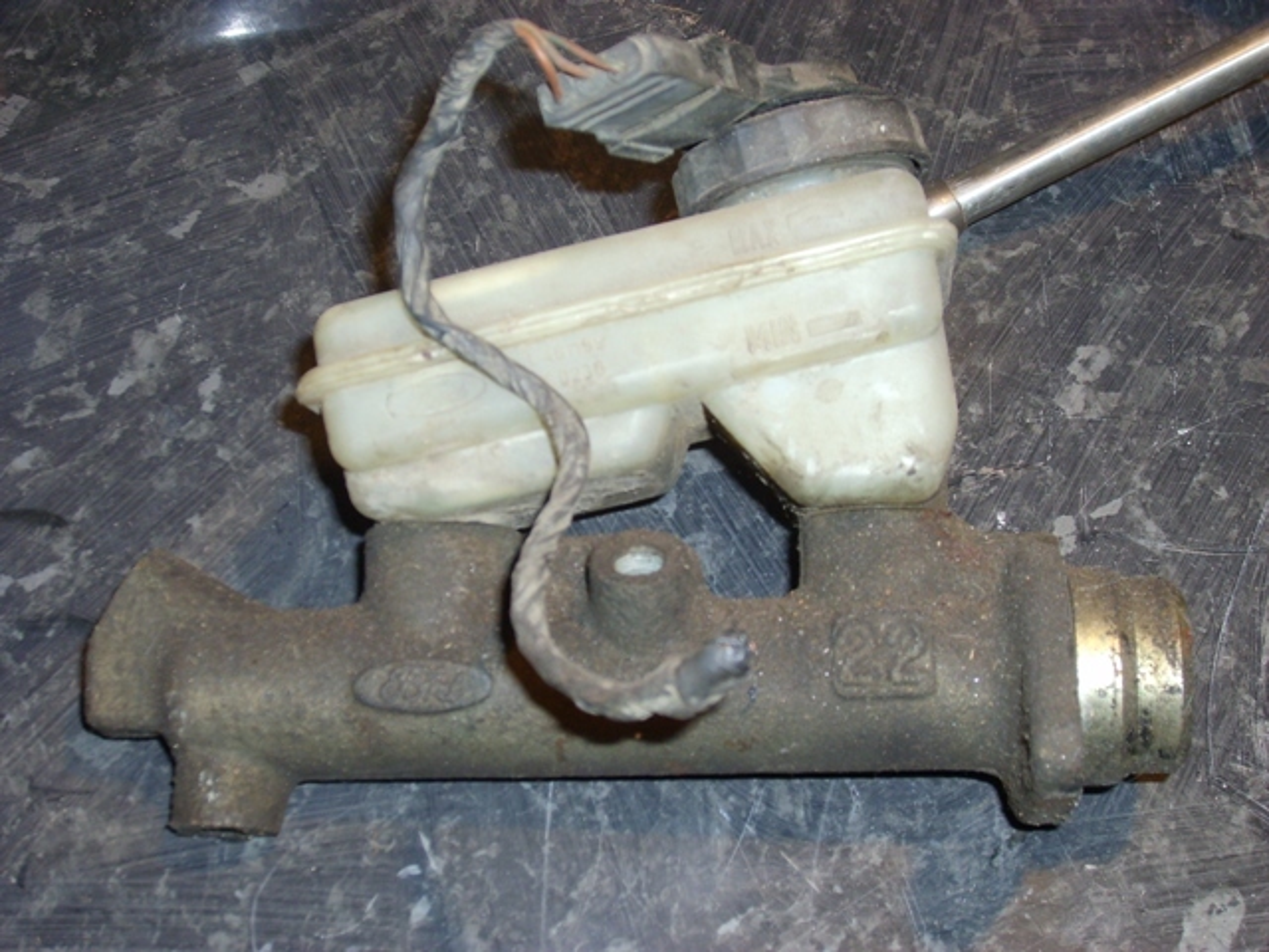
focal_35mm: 52
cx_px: 634
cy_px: 476
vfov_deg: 28.0
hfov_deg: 36.8
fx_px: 1906
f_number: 3.3
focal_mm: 8.7
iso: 100
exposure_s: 1/45
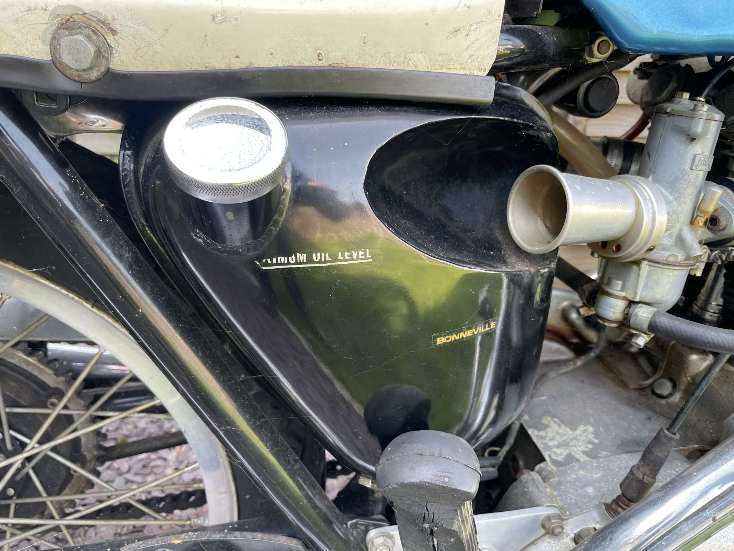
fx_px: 551
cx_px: 367
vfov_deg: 53.1
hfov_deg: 67.3
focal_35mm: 26
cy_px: 276
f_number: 1.6
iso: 50
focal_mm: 4.2
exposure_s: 1/121
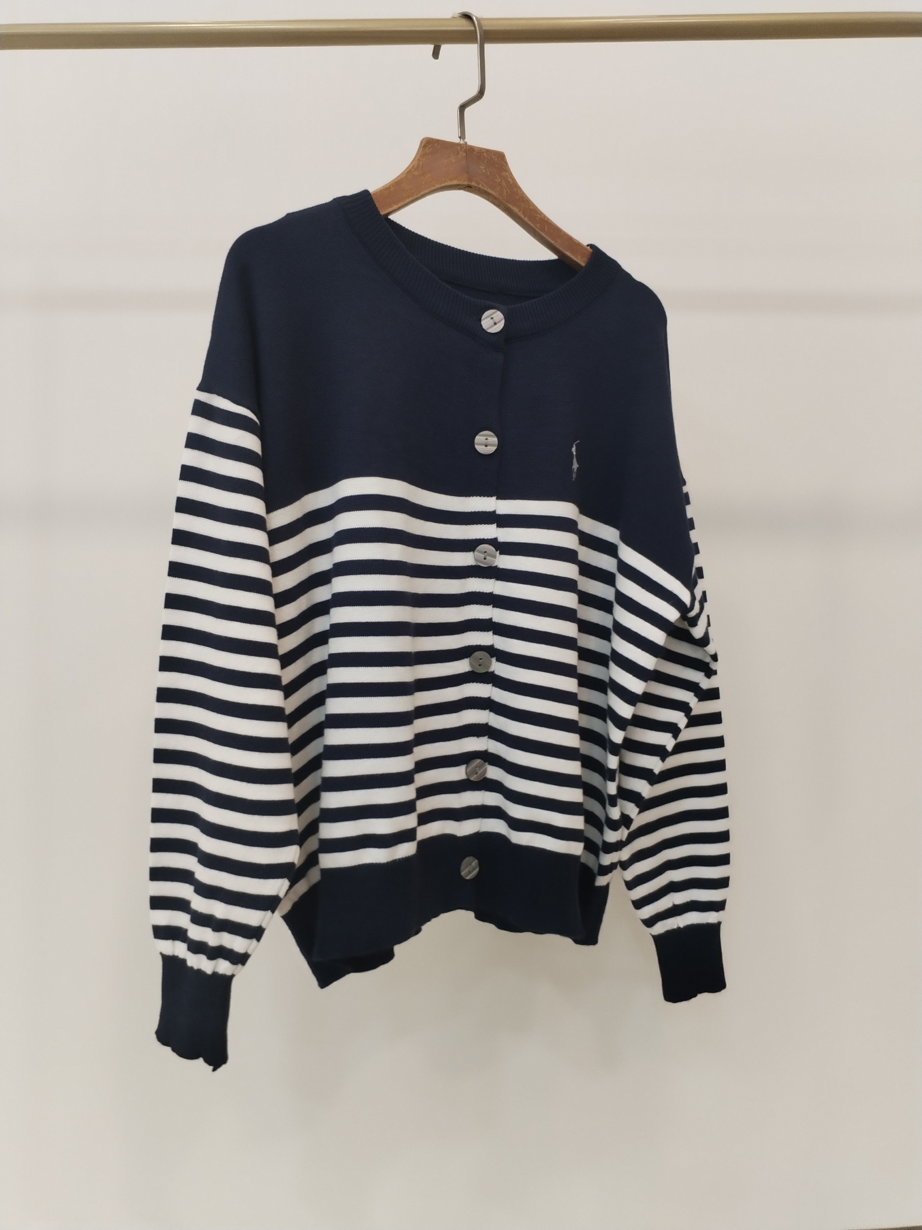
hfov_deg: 48.2
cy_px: 615
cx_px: 461
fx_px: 1030
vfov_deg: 61.7
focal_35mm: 29
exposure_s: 1/50
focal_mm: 4.75
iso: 271
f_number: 1.8
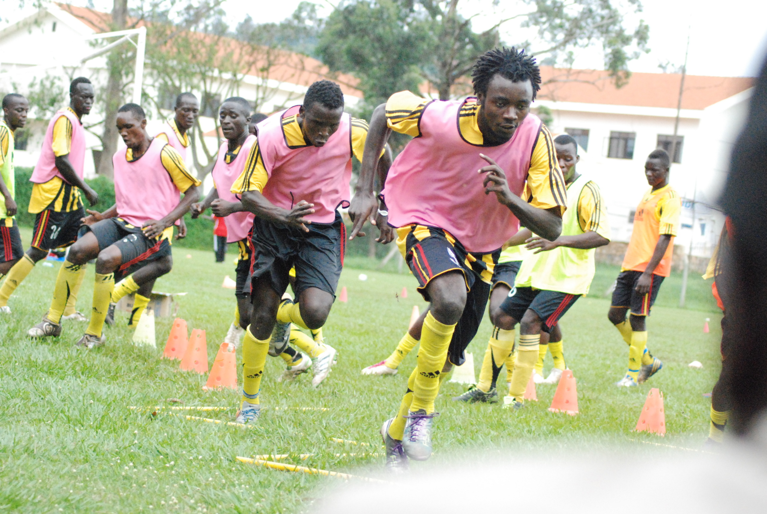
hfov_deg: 19.4
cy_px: 257
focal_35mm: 105
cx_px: 384
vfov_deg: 13.1
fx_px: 2240
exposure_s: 1/3200
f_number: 4.5
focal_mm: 70
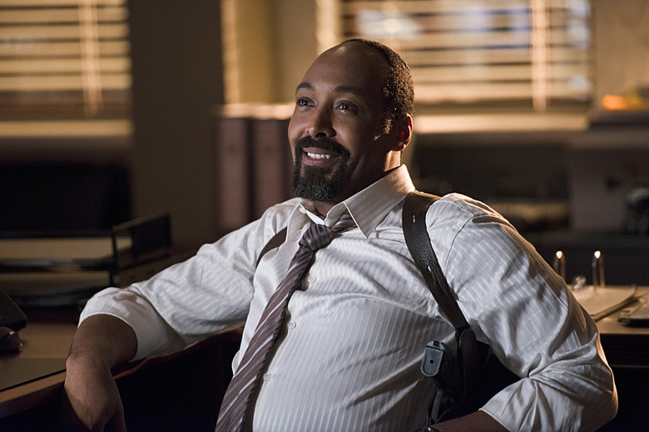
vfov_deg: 6.9
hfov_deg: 10.3
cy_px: 216
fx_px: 3605
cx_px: 324
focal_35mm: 200
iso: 2500
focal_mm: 200
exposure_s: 1/100
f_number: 2.8
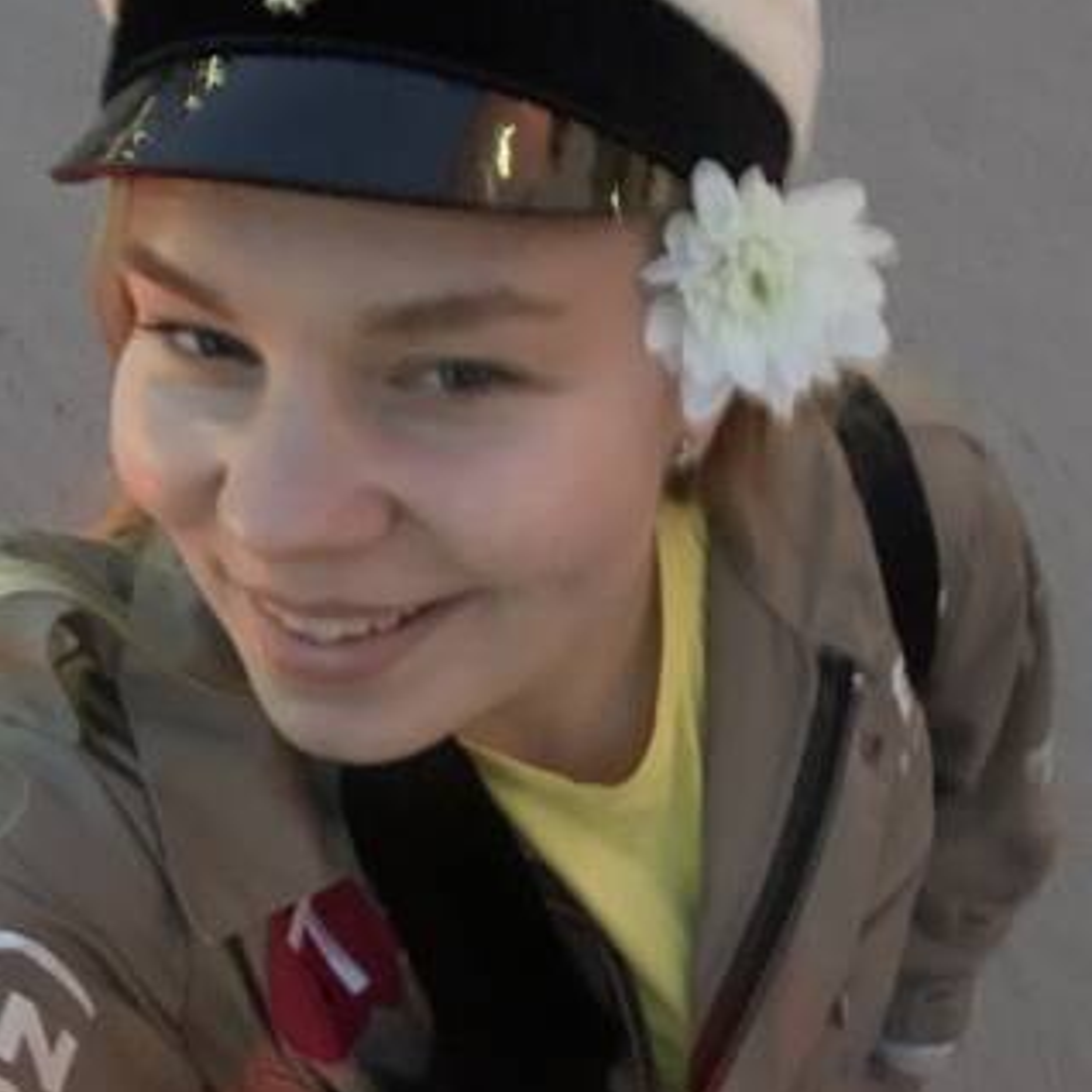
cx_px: 546
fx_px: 1356
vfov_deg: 43.5
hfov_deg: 43.9
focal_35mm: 38
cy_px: 692
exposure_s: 1/17
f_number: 2.2
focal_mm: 2.87
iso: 1000
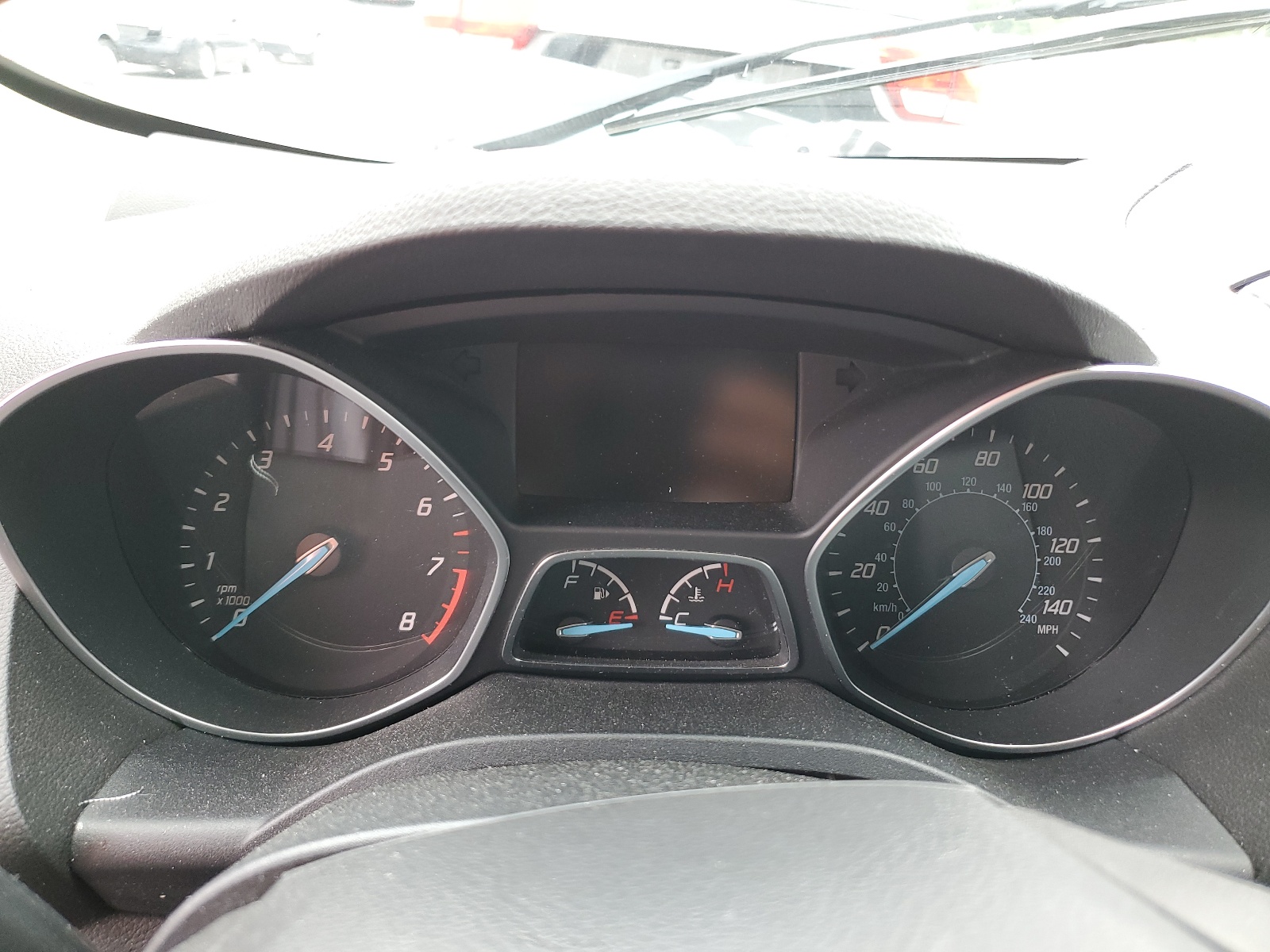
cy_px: 476
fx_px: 954
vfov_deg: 53.1
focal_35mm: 26
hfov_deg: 67.3
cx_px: 635
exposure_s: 1/120
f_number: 1.5
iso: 80
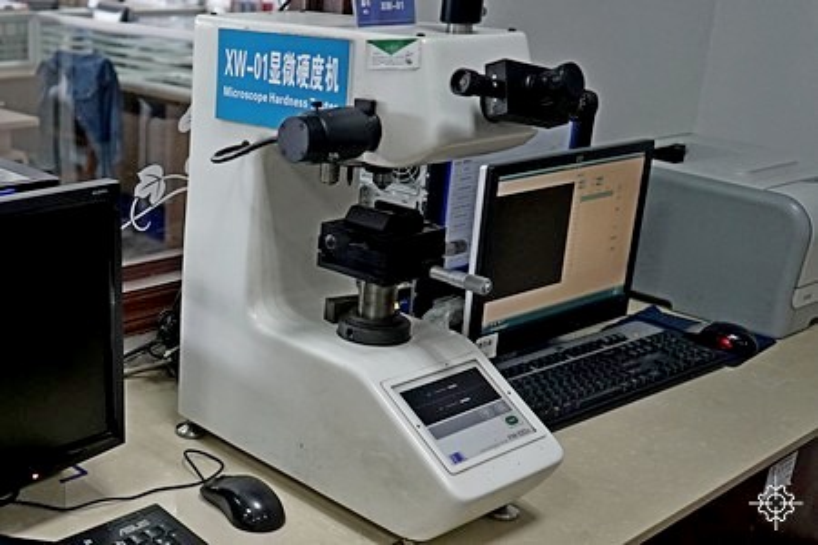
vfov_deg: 46.4
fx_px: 636
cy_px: 272
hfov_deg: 65.5
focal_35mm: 28
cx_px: 409
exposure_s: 1/160
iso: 3200
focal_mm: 28
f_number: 3.5
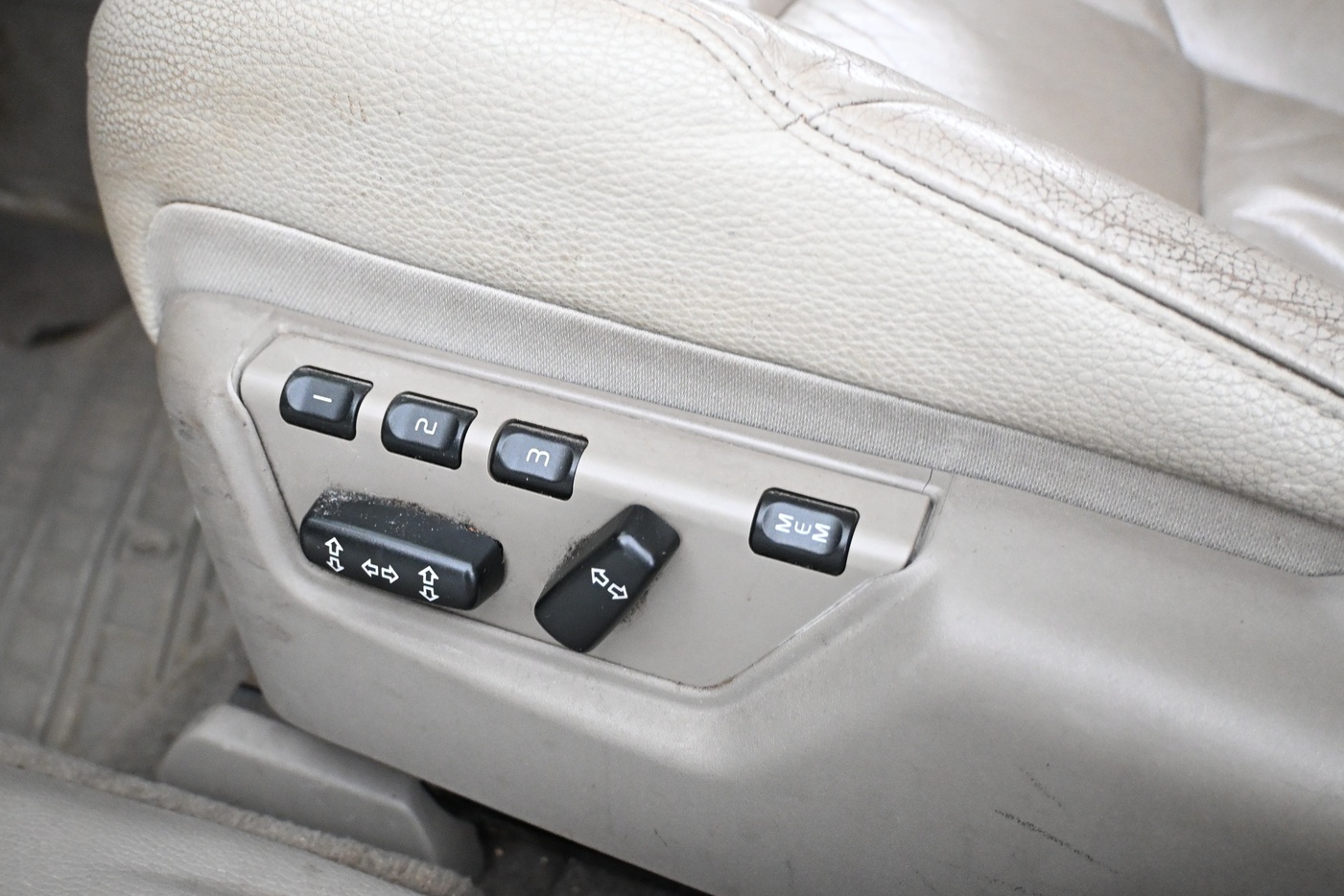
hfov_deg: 51.5
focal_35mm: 37
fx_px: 1392
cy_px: 406
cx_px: 607
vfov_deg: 35.7
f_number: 4
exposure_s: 1/30
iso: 4000
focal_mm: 21.5
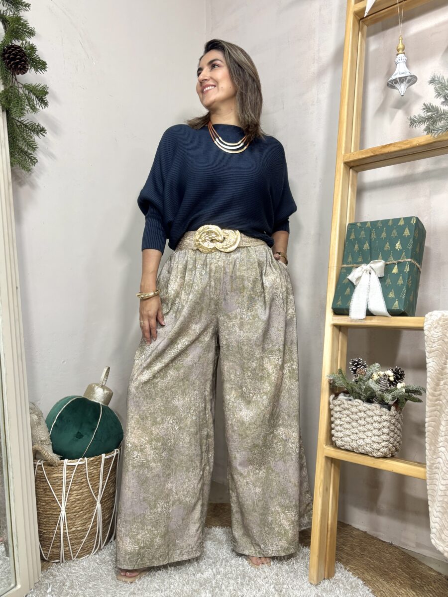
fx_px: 449
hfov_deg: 53.1
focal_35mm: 26
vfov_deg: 67.3
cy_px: 298
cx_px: 224
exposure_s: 1/60
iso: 125
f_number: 1.6
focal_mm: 5.96
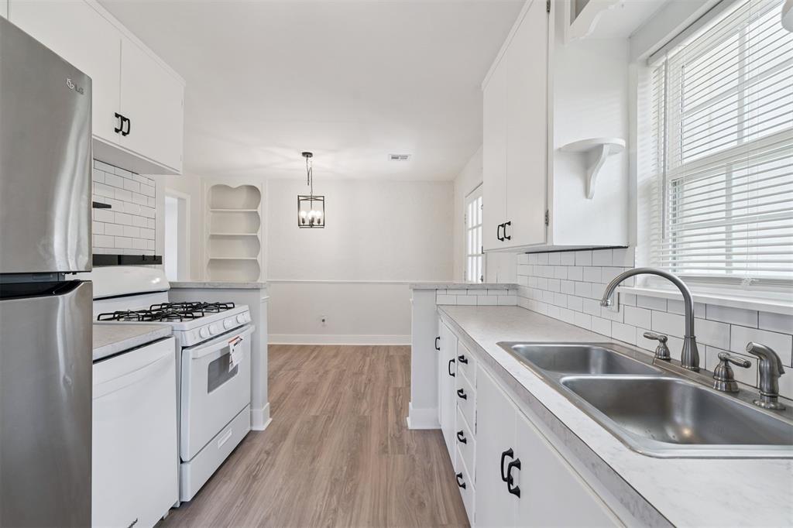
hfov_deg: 96.8
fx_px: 352
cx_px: 396
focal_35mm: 16
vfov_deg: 73.7
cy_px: 264
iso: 200
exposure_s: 1/15
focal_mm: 16
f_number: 7.1
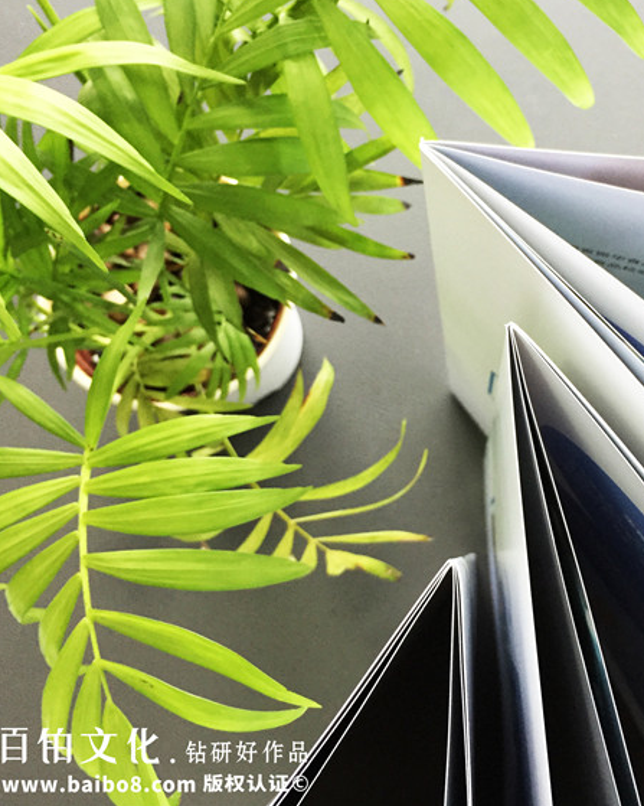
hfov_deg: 36.7
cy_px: 384
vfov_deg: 45.8
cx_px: 462
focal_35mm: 40
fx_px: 953
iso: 160
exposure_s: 1/33
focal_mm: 4.15
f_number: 2.2
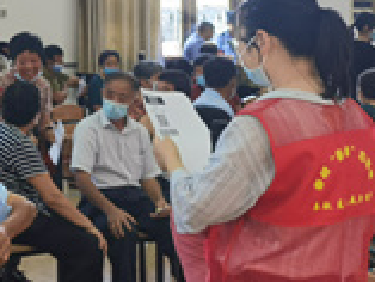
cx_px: -205
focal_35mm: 103
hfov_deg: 17.0
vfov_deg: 13.9
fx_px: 1117
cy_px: -60
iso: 50
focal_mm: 6.71
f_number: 1.9
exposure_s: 1/53.2
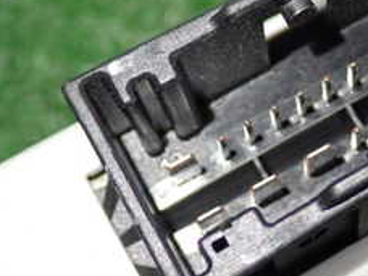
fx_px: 1233
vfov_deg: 12.7
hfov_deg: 16.6
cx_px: 378
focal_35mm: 116
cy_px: 82
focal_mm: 7.84
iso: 500
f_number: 2.9
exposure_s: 1/40
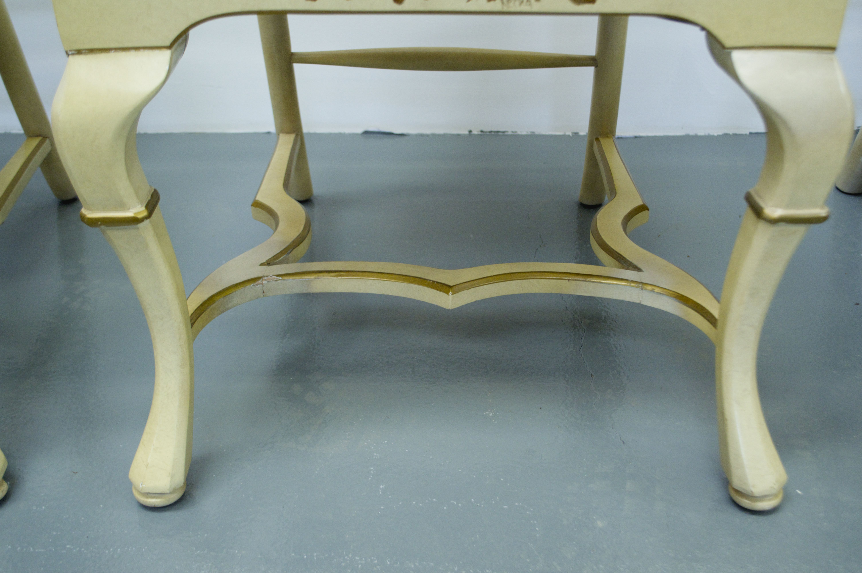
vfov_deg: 30.8
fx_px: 1041
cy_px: 286
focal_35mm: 44
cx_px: 431
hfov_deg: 45.0
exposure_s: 1/25
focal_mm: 29
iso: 400
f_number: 4.5
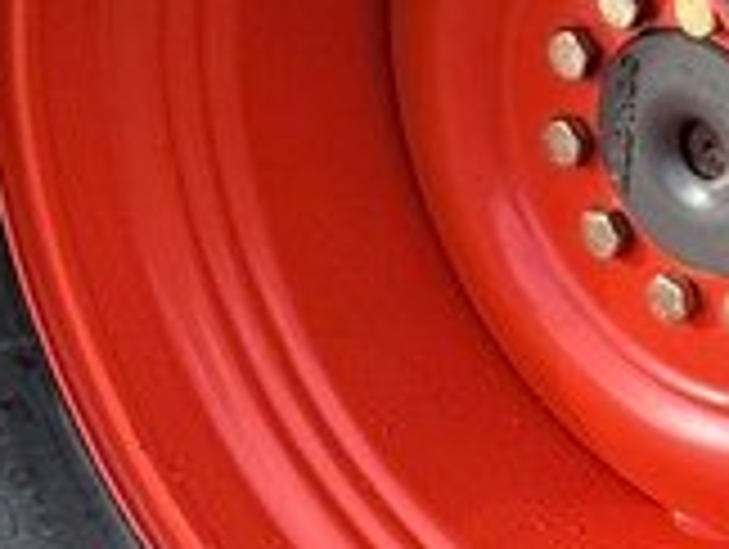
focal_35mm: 111
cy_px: 182
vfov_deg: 13.4
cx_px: 760
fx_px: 2341
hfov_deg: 17.2
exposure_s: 1/735
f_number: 1.78
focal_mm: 6.76
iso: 80
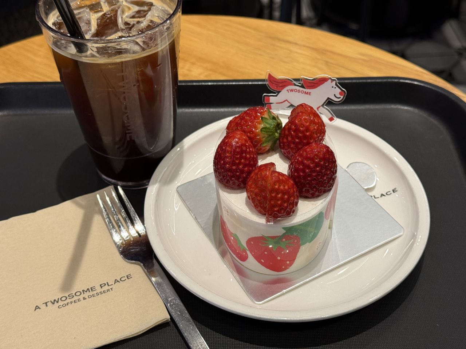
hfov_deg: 39.7
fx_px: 646
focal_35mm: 48
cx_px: 233
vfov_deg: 30.3
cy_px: 174
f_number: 1.78
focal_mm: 6.76
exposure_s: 1/120
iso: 80
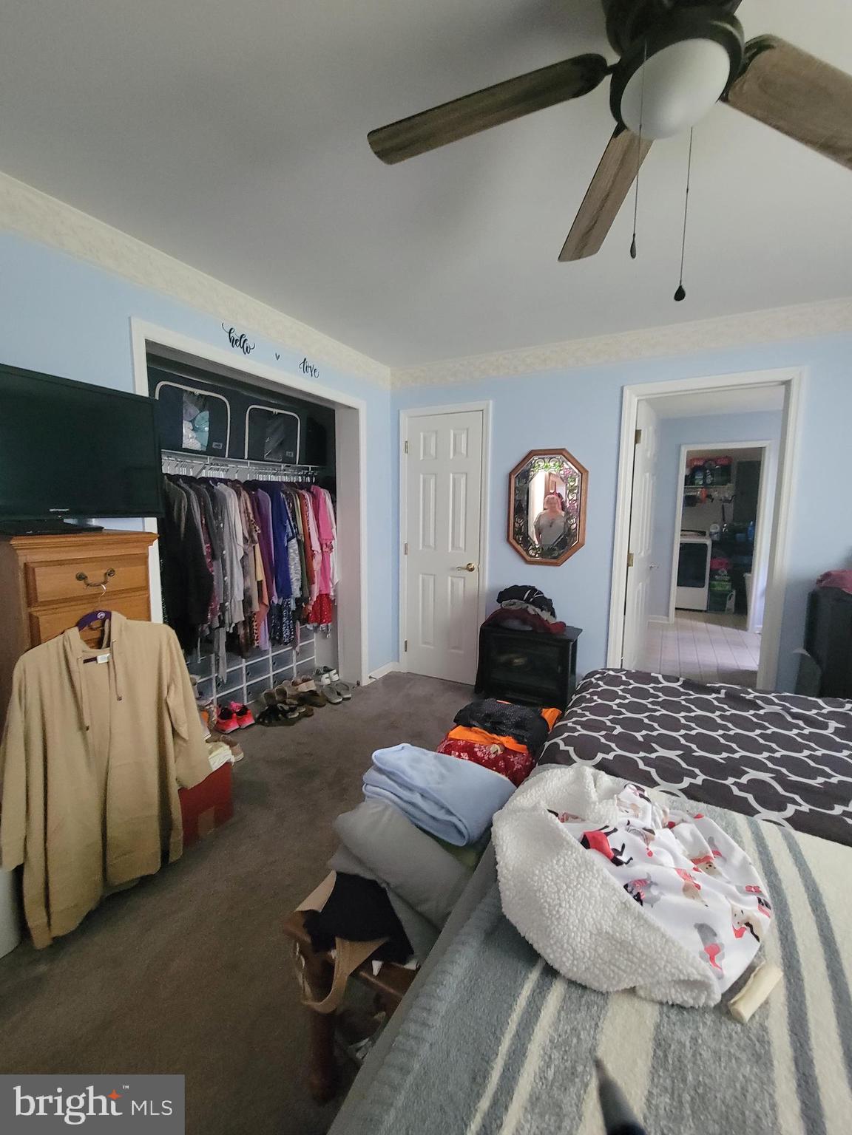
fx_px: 427
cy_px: 568
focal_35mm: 13
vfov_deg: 106.2
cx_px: 426
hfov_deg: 89.9
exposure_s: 1/24
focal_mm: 2.2
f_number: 2.2
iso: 1000
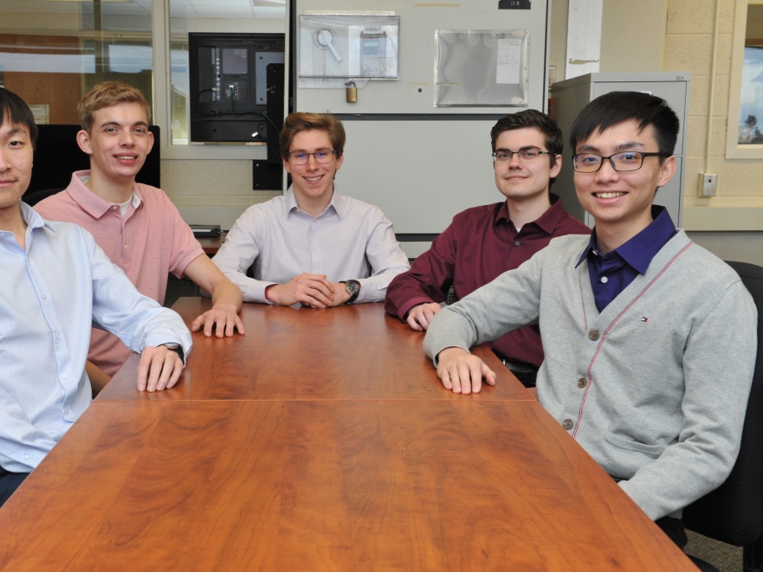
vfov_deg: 30.3
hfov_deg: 39.6
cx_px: 331
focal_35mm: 48
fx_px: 1058
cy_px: 286
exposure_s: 1/60
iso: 1600
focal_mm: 44
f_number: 9
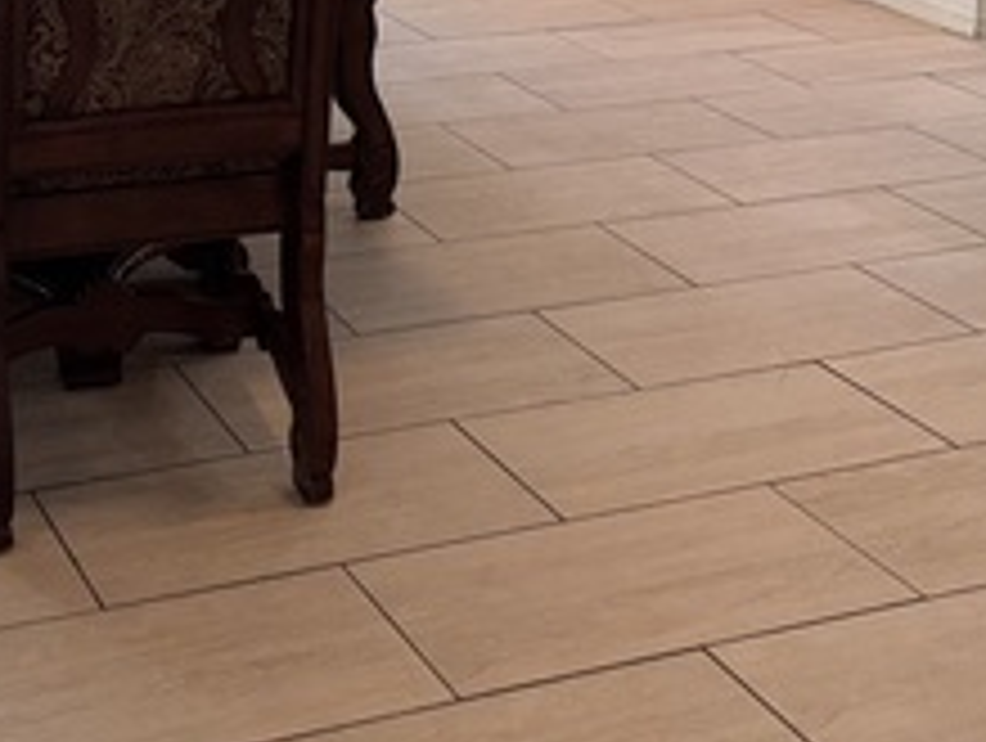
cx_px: 185
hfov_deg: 27.1
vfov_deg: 19.2
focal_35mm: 70
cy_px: -265
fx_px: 1997
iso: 200
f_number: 1.78
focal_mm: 6.76
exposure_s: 1/120
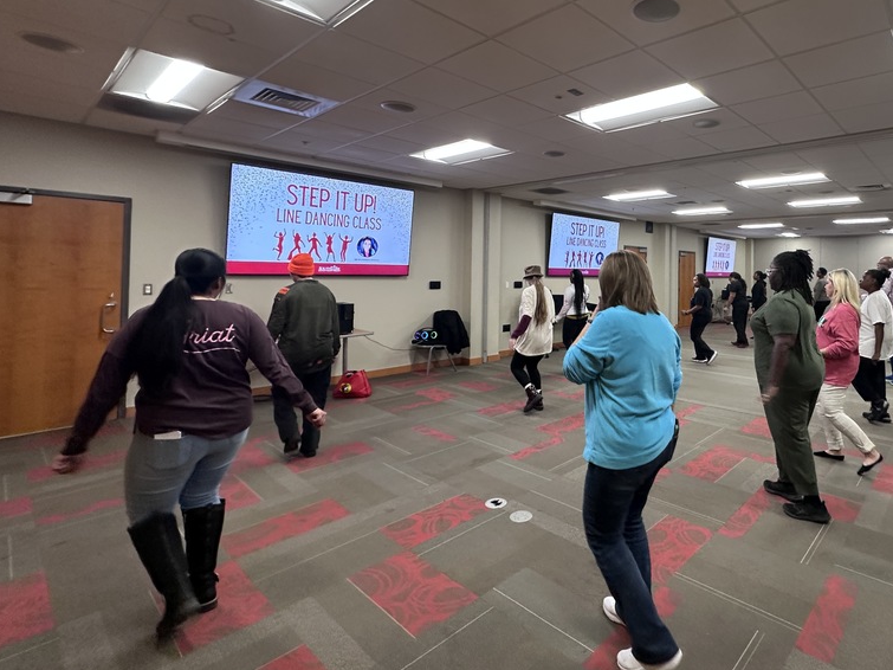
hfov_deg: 81.6
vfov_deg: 67.9
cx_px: 601
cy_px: 265
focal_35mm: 19
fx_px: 490
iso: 250
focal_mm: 2.22
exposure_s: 1/60
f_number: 2.2
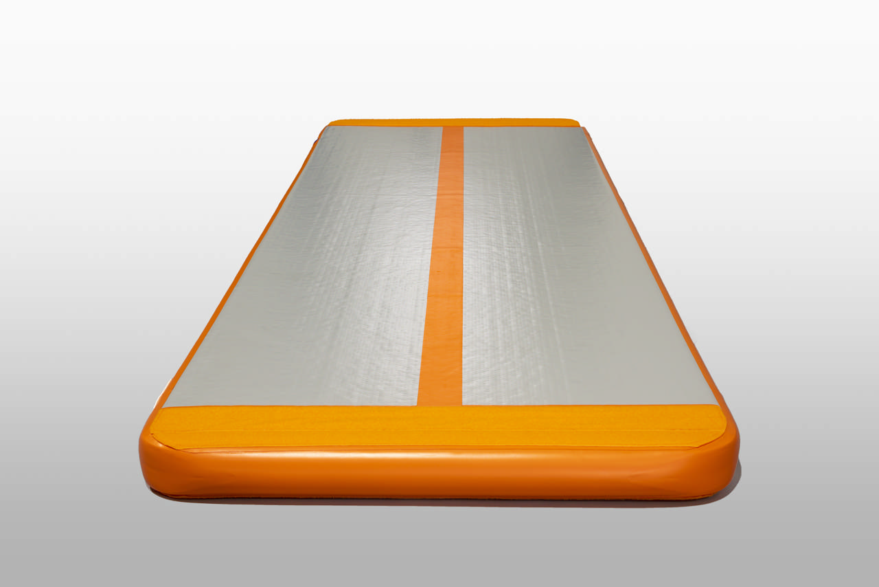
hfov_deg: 47.7
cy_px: 294
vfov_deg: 32.9
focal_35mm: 41
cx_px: 440
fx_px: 994
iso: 100
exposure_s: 1/1.25
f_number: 13
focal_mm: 40.7
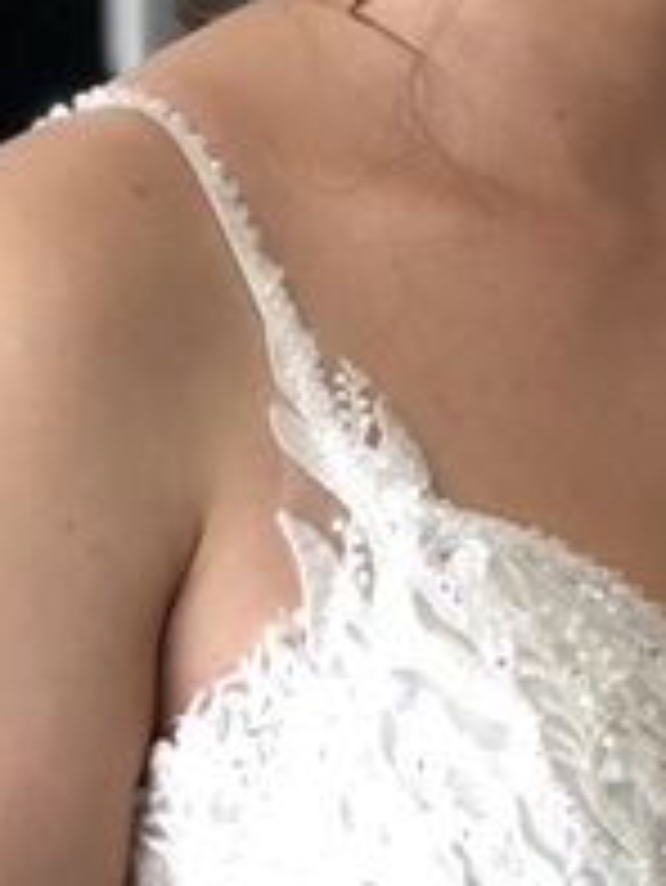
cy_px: -4
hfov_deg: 6.6
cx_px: 1040
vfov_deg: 8.9
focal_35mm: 222
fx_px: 5689
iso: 25
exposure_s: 1/50
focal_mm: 6.6
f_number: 2.8
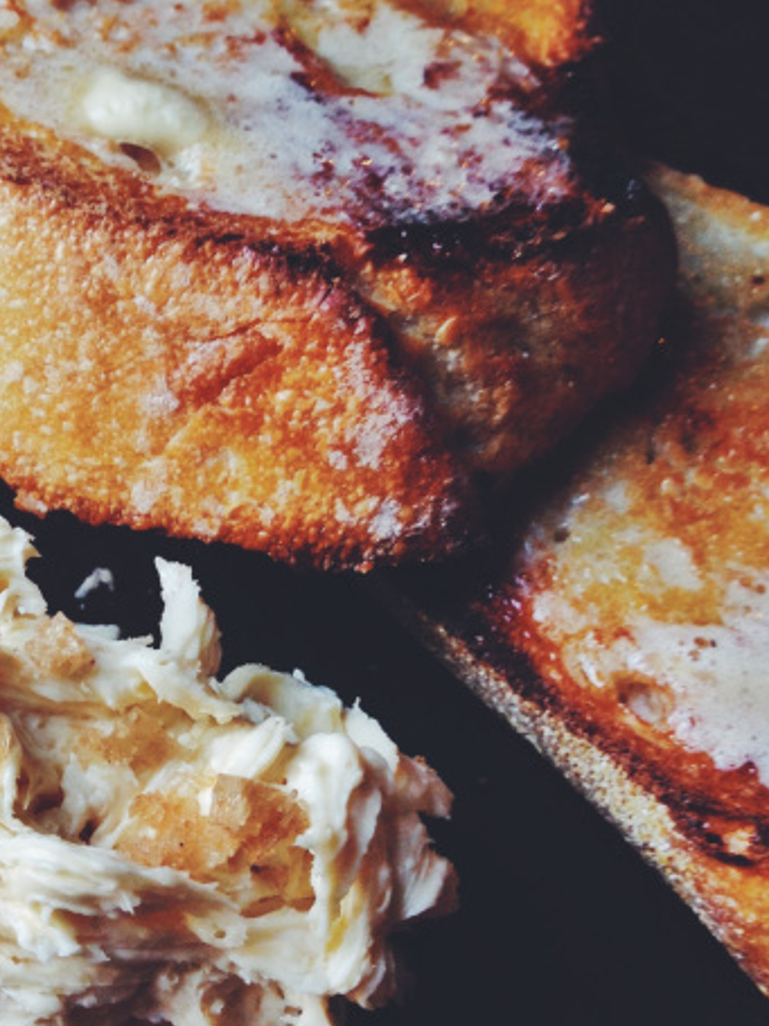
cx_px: 142
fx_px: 1778
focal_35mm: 60
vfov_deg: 32.2
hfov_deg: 24.0
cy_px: 457
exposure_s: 1/20
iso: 50
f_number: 2.4
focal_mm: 4.13
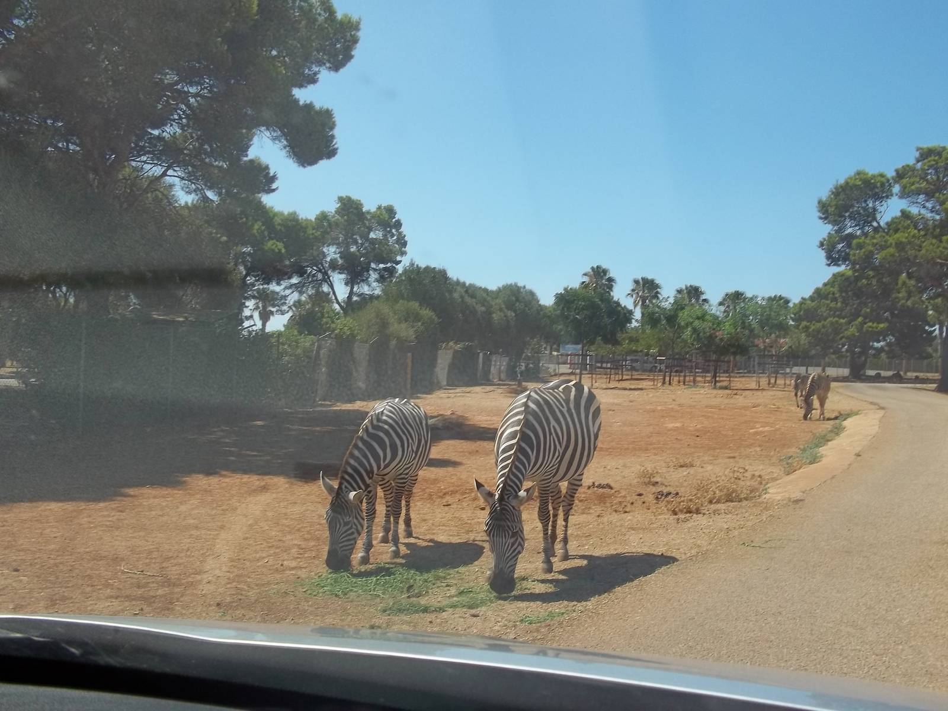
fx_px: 986
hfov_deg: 51.4
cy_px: 356
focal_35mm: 36
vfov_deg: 39.7
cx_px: 474
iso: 64
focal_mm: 6.5
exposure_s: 1/160
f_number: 8
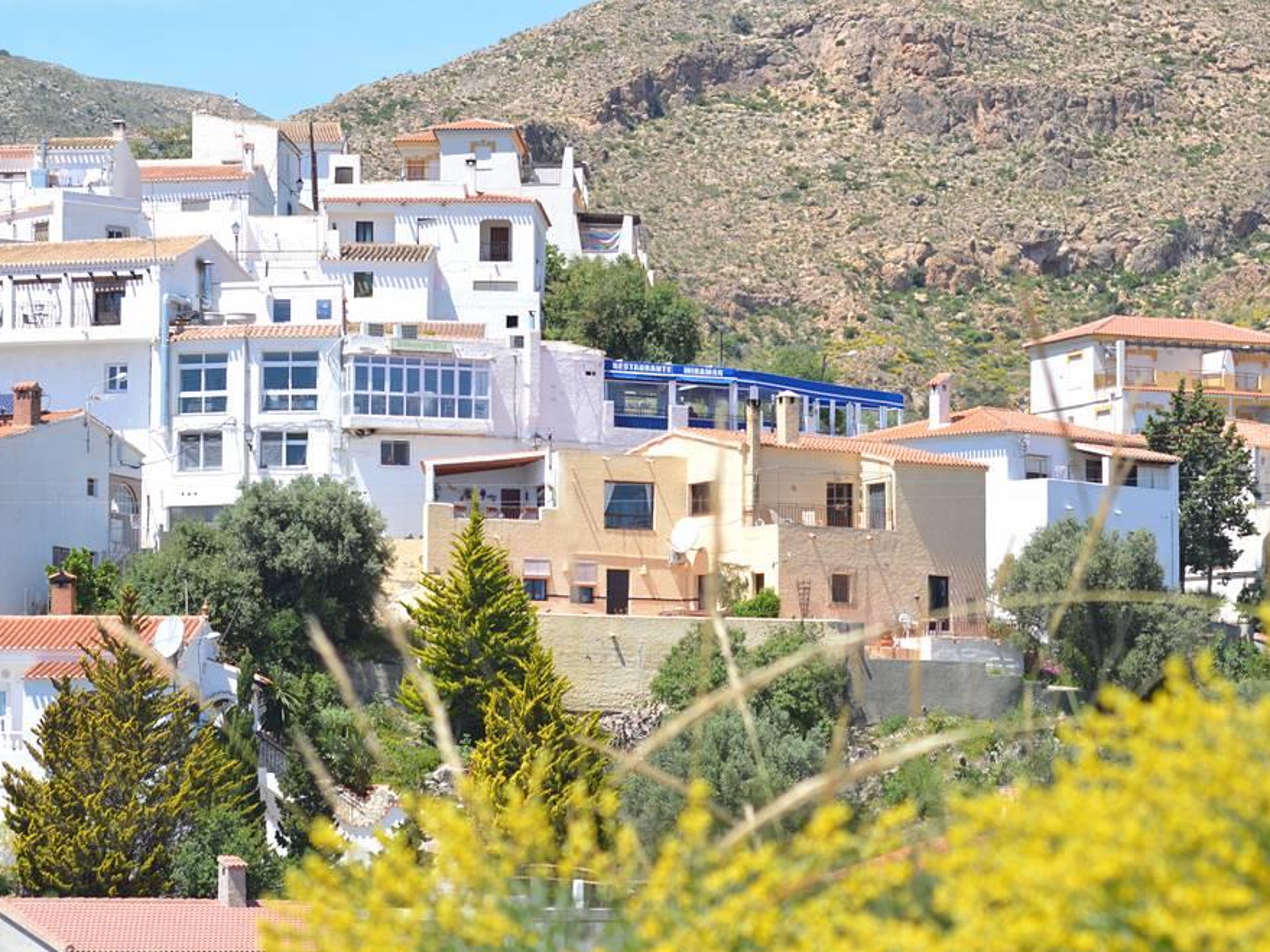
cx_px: 631
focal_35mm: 141
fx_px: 5172
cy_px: 479
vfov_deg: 10.5
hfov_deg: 14.0
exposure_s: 1/500
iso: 125
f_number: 5.6
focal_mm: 86
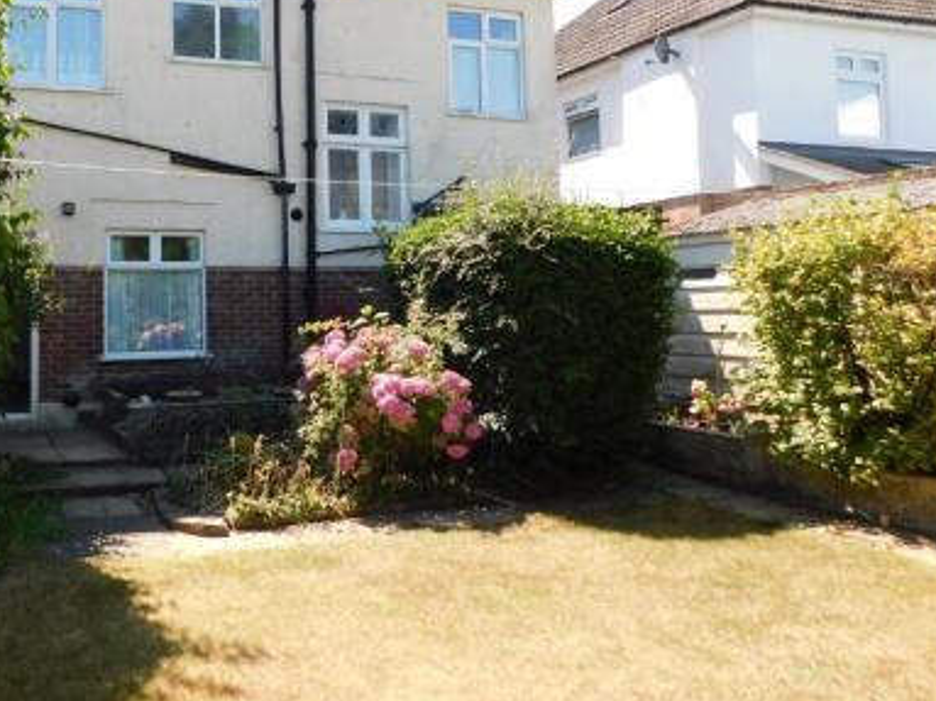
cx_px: 270
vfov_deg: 40.4
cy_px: 263
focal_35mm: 35
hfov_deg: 51.1
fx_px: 946
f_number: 3
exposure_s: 1/500
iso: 125
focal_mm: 4
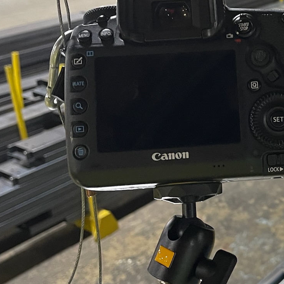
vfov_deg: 26.8
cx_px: 296
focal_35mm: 64
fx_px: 594
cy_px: 117
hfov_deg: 25.3
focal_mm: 4.2
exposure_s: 1/60
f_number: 1.6
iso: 320
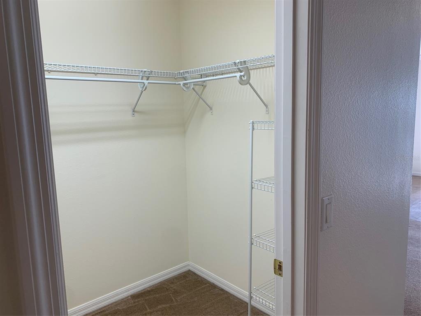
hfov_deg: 67.3
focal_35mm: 26
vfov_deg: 53.1
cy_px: 158
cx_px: 210
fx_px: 316
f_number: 1.8
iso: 50
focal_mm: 4.25
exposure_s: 1/60
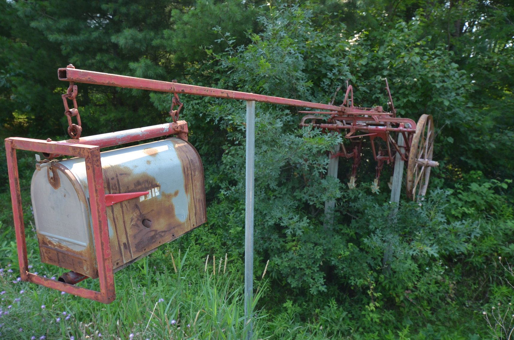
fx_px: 406
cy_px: 170
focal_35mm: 28
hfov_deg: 64.7
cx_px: 257
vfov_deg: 45.5
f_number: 6.3
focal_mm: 19
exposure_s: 1/160
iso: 200
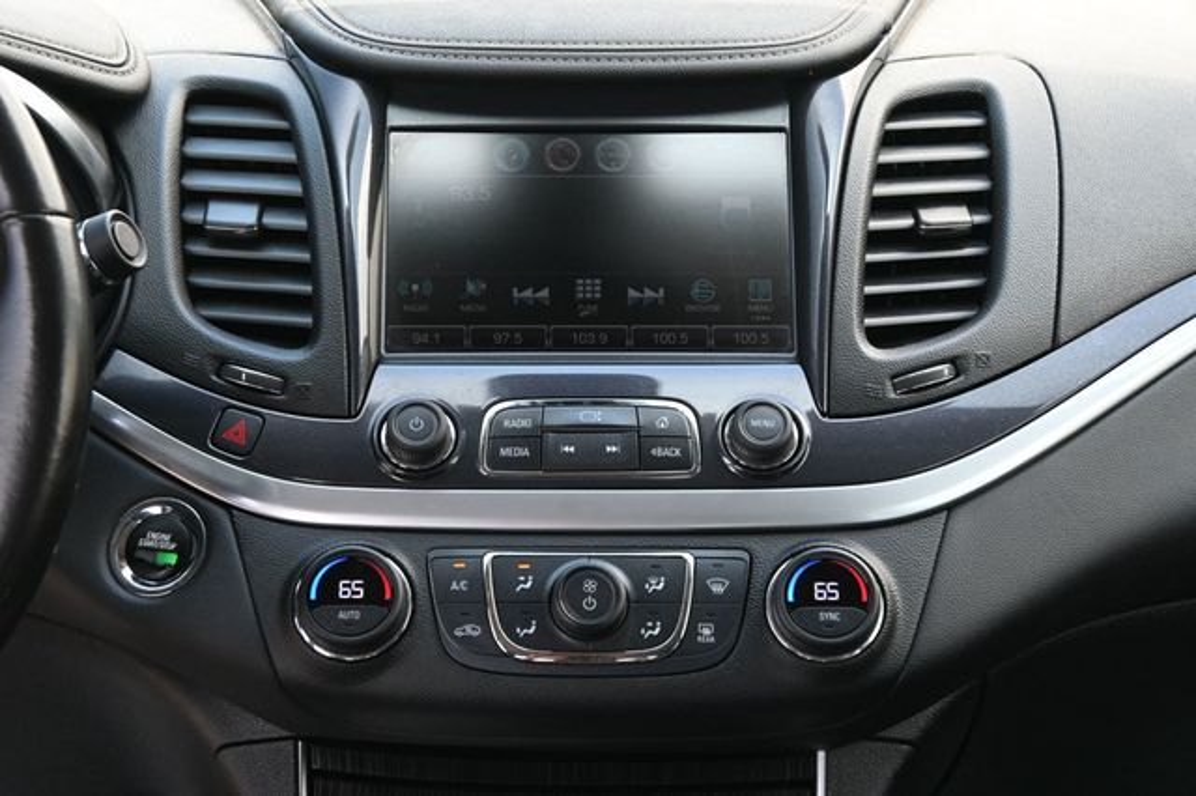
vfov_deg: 18.2
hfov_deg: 27.0
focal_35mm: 75
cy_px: 398
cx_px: 598
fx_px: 2490
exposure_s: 1/125
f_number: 6.3
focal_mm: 50
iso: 900
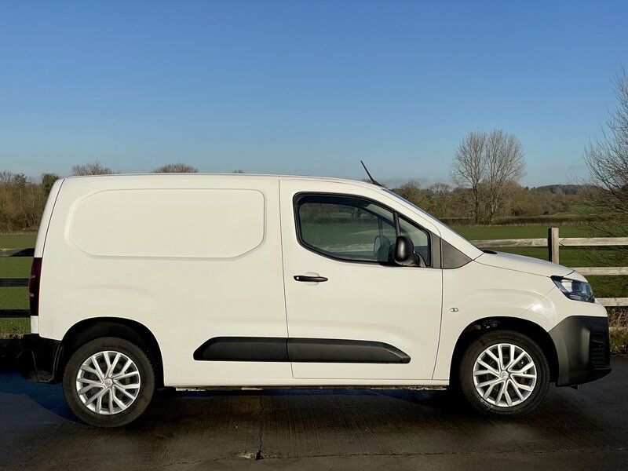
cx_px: 314
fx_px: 943
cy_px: 236
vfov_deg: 28.0
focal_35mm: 52
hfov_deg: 36.8
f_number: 2
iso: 25
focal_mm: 6
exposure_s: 1/4348
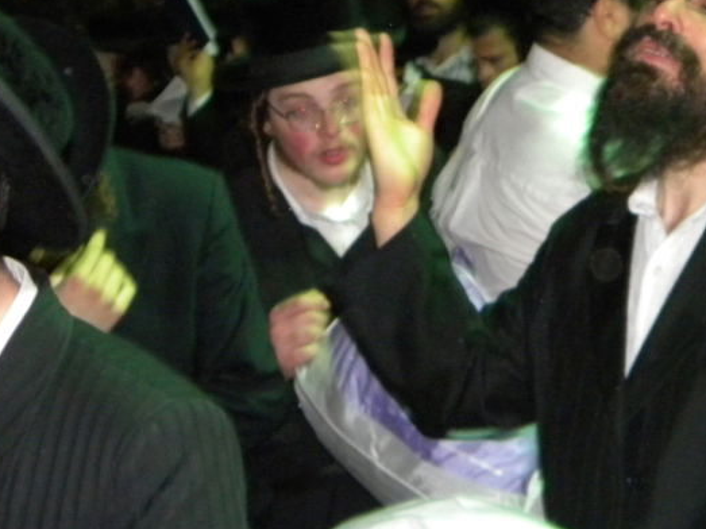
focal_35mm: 92
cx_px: 586
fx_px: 1876
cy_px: 121
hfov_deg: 21.0
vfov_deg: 16.0
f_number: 3.9
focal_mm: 8.6
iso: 400
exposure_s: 1/30
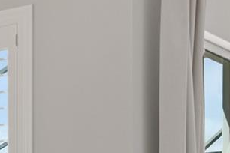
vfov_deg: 8.3
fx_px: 1003
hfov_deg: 12.6
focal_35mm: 157
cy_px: 314
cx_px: -89
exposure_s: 1/8
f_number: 9
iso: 320
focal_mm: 30
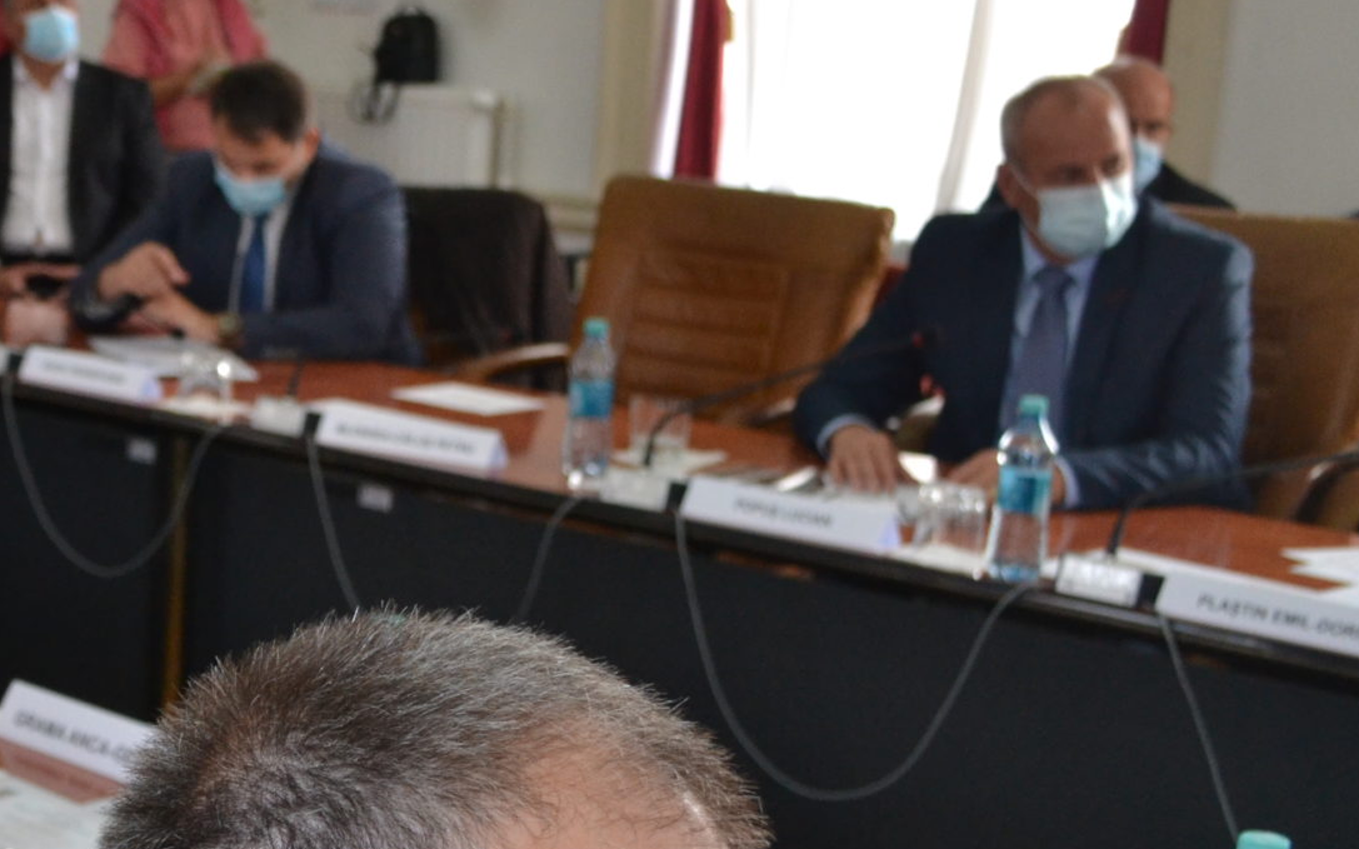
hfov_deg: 25.9
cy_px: 625
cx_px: -223
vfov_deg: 18.0
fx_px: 2666
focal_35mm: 72
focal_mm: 20
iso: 800
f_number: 3.8
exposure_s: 1/60
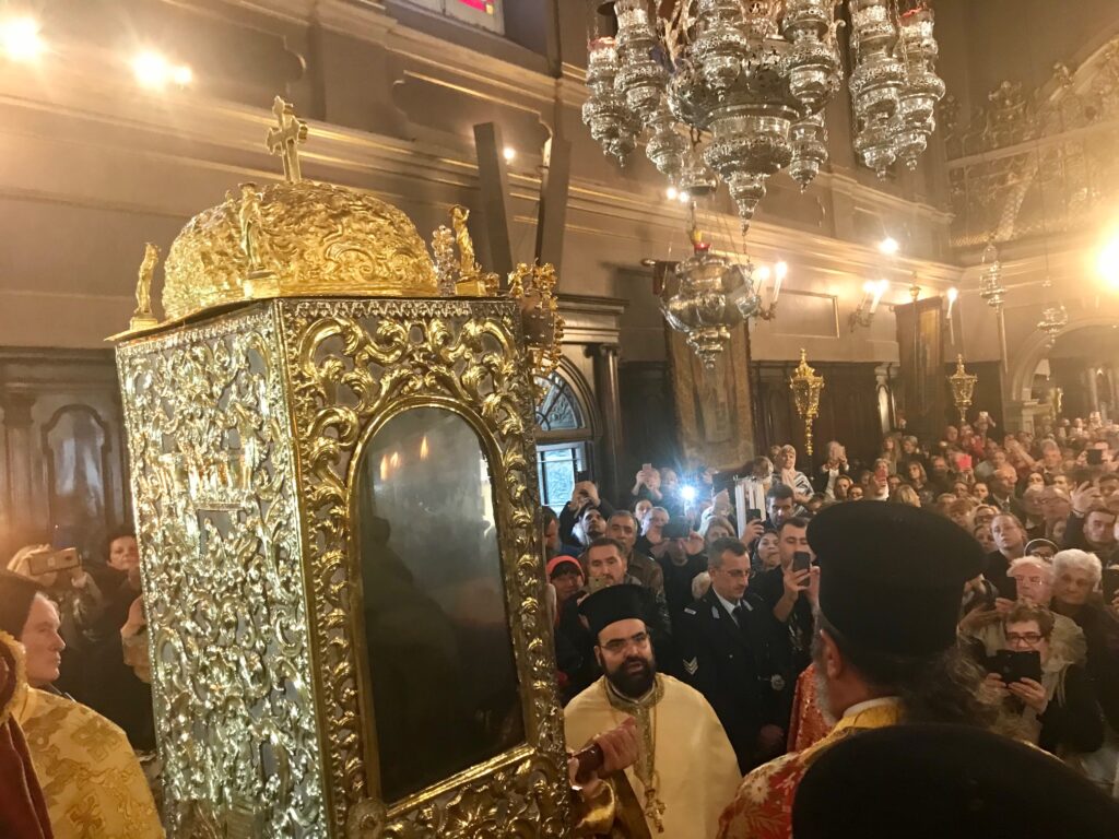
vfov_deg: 49.7
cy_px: 420
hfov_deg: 63.4
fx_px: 905
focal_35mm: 28
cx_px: 560
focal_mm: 3.99
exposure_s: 1/9
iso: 100
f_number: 1.8
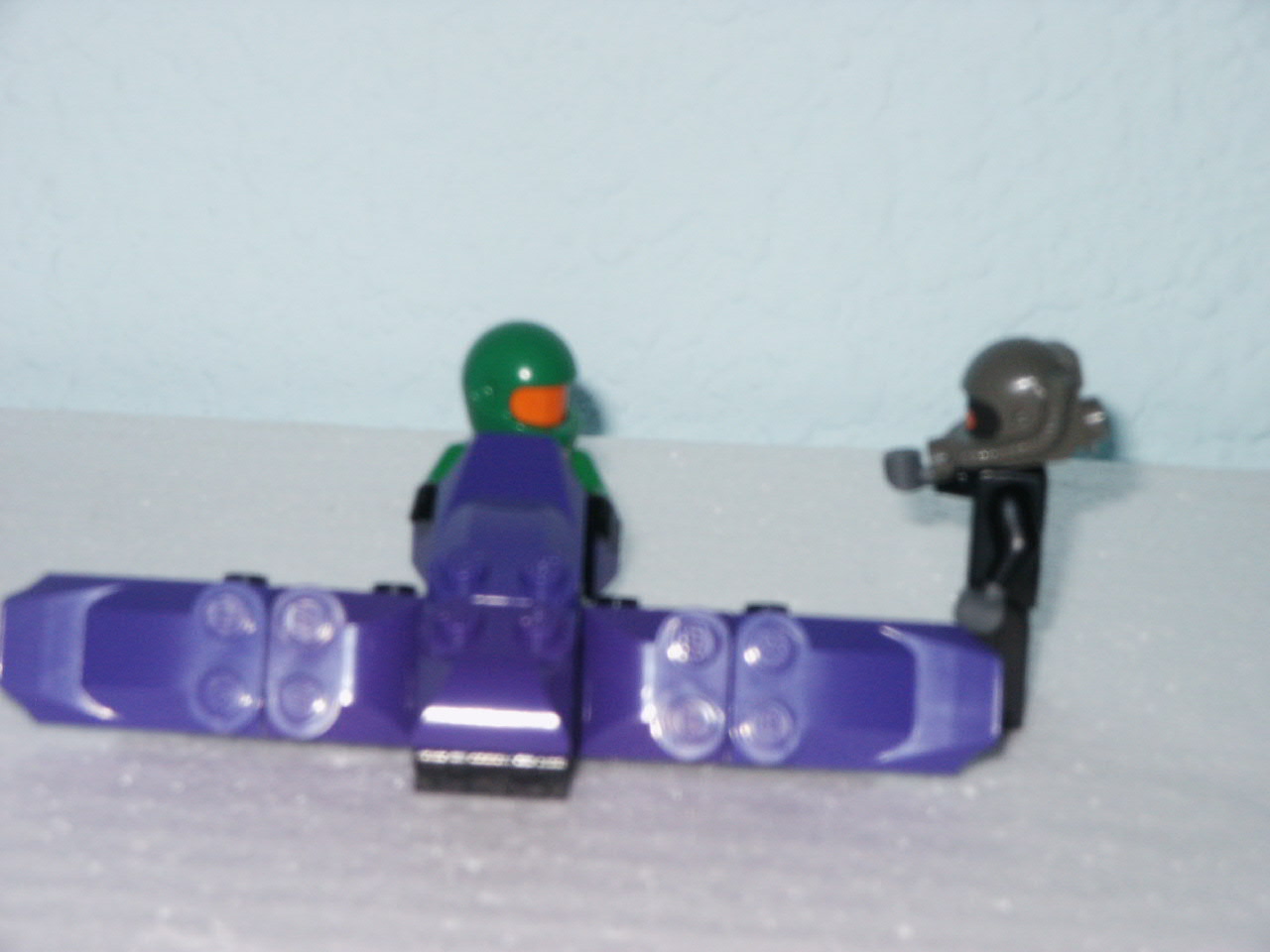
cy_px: 476
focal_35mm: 139
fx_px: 5100
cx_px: 635
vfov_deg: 10.7
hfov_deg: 14.2
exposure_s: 1/125
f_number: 8
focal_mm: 28.23
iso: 200
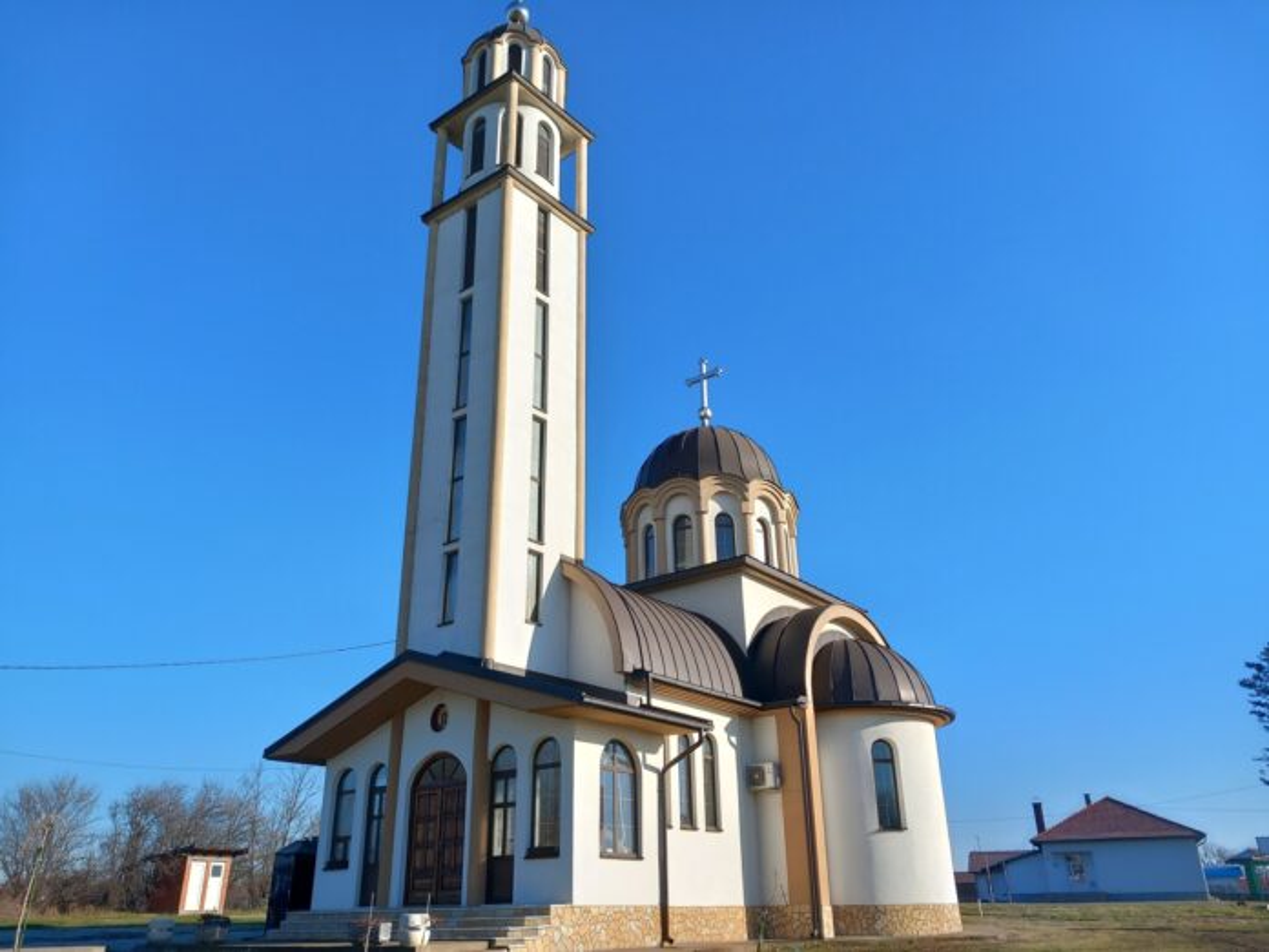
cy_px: 476
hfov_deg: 65.3
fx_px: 990
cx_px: 634
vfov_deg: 51.4
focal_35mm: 27
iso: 20
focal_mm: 4
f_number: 1.8
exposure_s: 1/469
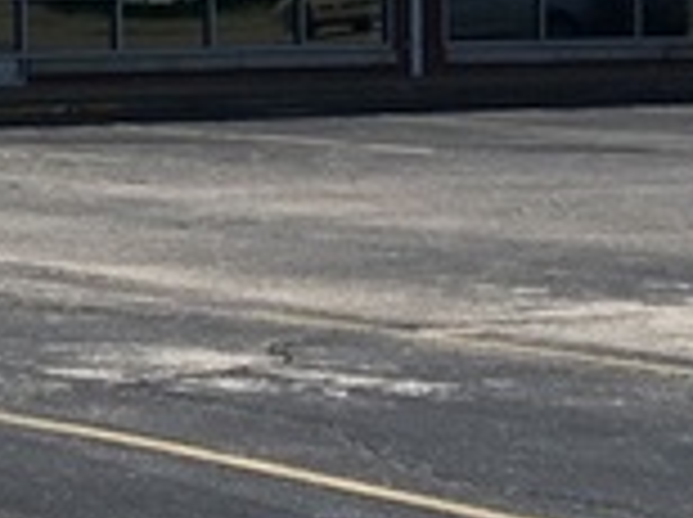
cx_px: -540
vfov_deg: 8.1
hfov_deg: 10.3
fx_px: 3618
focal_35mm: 181
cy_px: -63
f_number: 2.2
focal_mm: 4.15
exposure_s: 1/1570
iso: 25
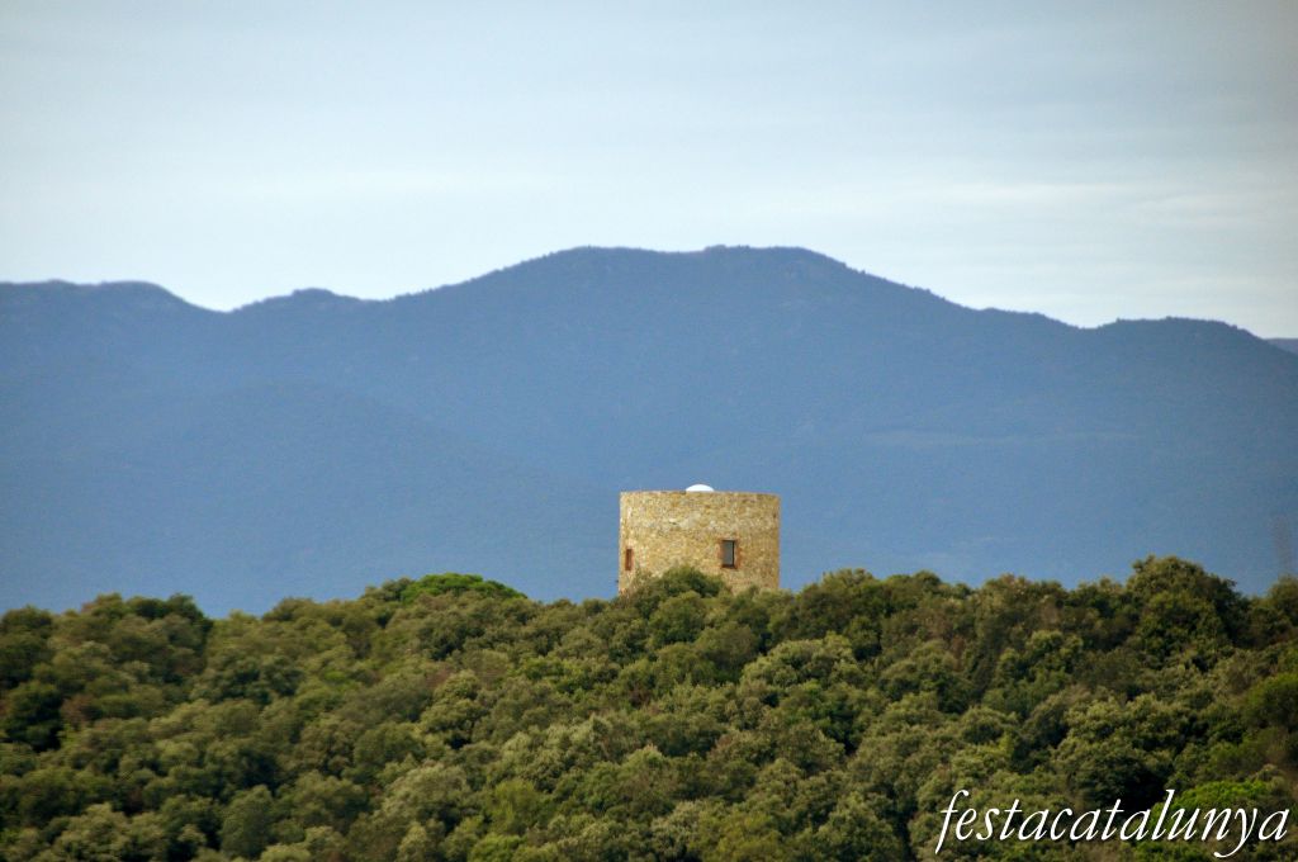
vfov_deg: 4.6
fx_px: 10803
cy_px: 431
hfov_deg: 6.9
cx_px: 649
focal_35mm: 300
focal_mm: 200
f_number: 5.6
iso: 1600
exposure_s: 1/1000
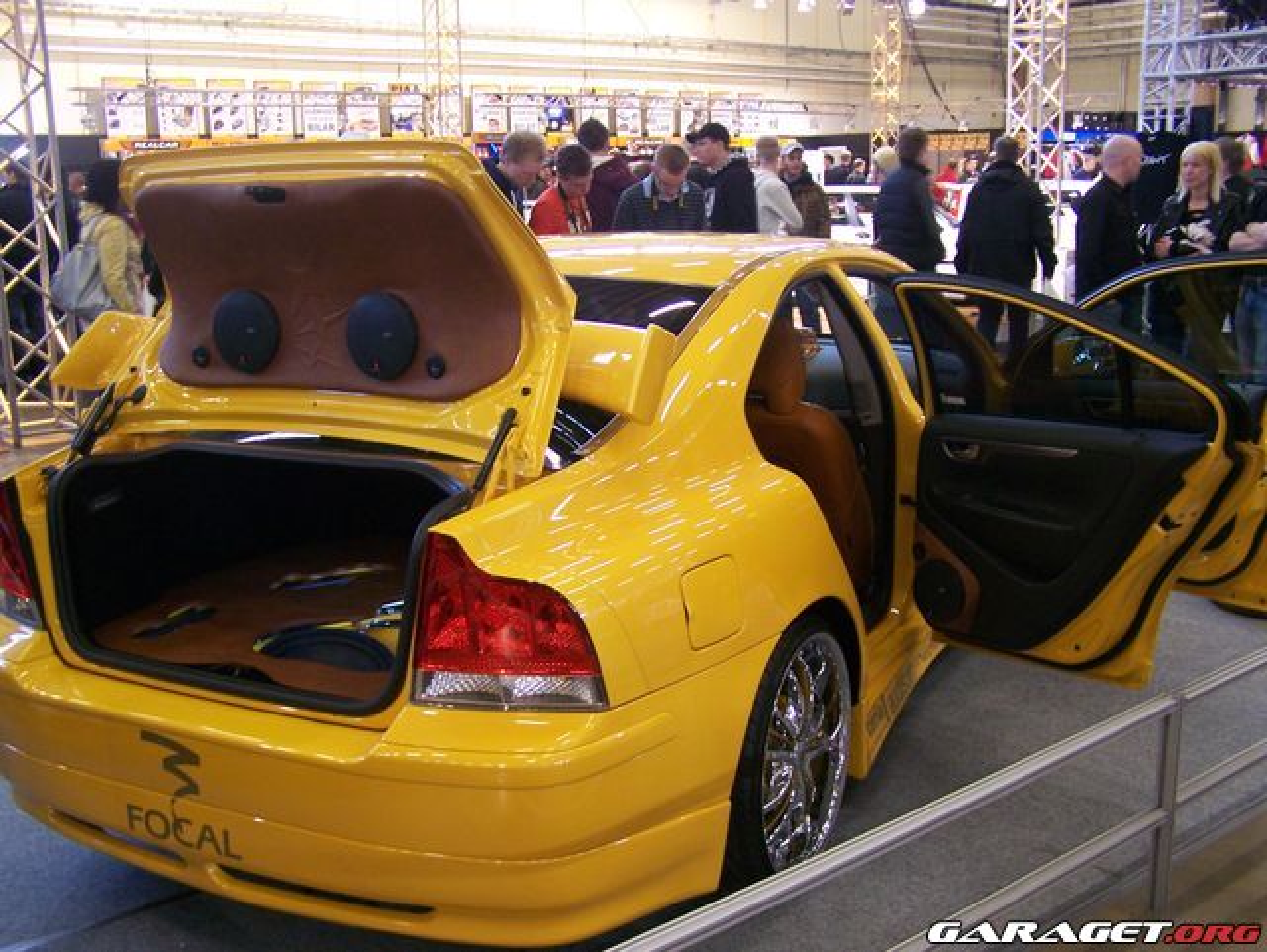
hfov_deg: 48.9
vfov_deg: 37.8
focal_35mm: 38
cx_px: 634
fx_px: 1392
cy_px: 476
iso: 160
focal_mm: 6.3
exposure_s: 1/20
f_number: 2.8
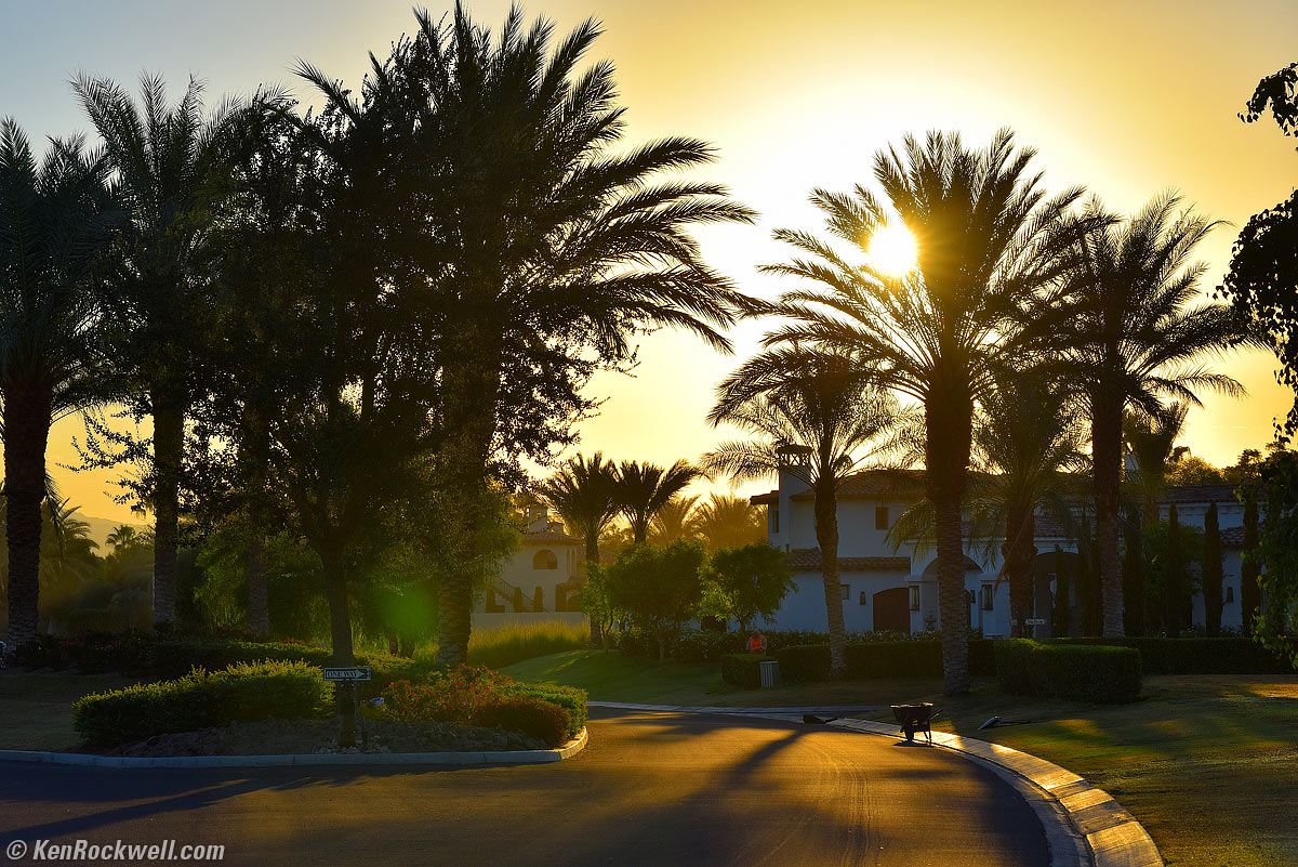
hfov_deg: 19.4
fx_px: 3787
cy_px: 434
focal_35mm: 105
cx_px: 649
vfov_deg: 13.1
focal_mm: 105
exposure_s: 1/500
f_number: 11
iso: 100
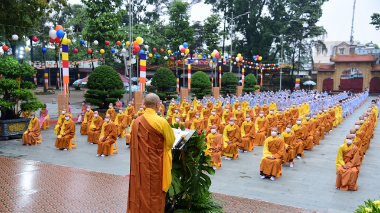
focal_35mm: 37
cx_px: 190
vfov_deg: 31.9
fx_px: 373
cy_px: 120
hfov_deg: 54.0
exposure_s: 1/100
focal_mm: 35
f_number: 4
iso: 200
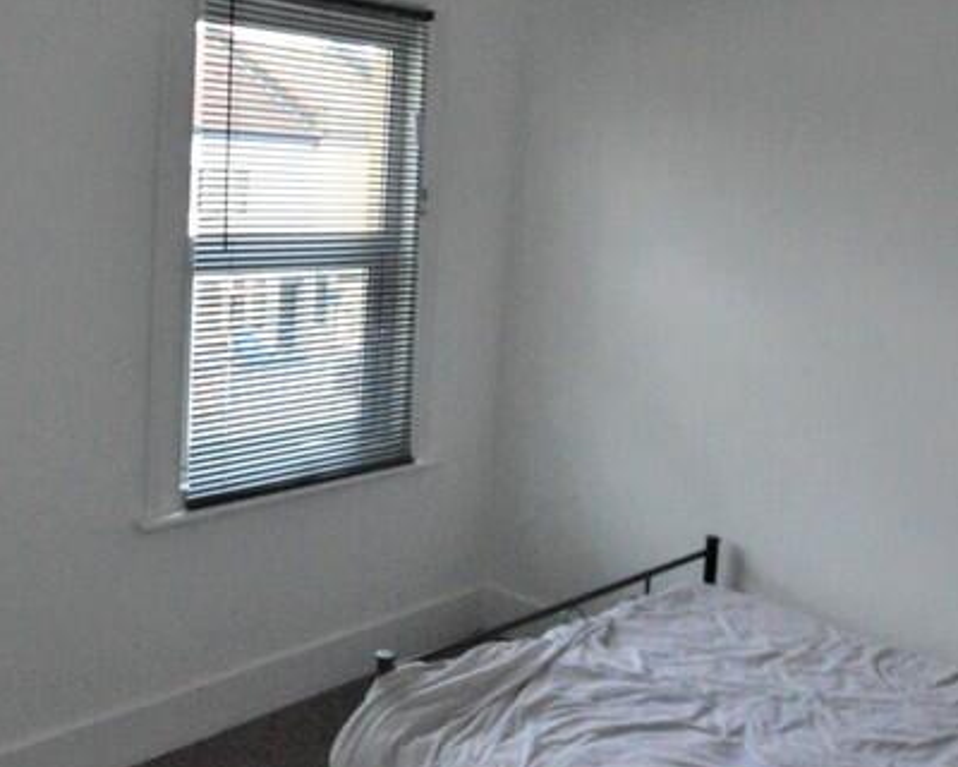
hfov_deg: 49.0
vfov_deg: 40.8
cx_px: 285
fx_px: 1021
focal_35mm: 36
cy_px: 277
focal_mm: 10
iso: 3200
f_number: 8
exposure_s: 1/400
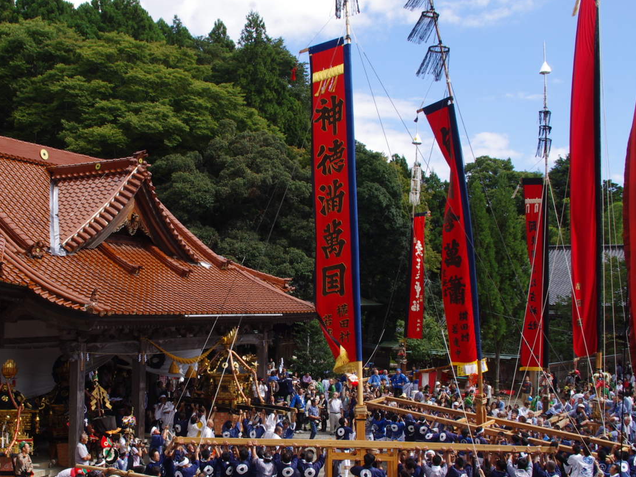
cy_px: 295
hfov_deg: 44.2
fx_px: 771
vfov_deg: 34.2
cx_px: 219
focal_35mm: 42
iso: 200
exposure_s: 1/125
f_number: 11
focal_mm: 20
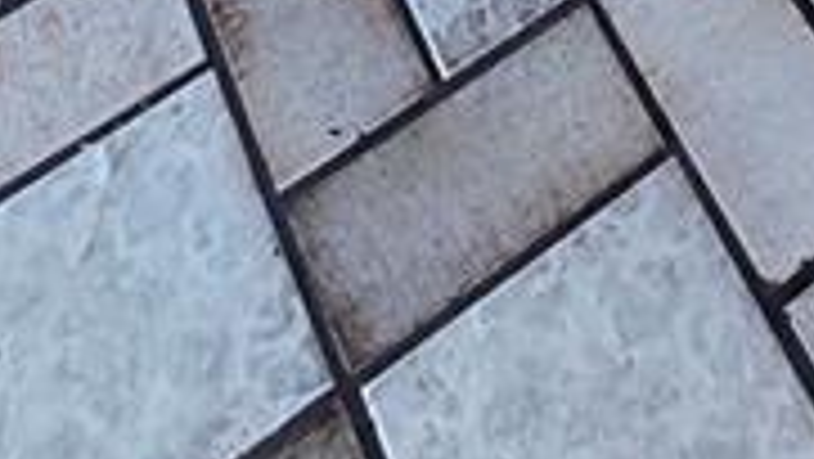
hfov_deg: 21.9
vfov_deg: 6.4
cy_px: -1827
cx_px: 792
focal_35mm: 94
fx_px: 2030
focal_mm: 1.7
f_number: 2.2
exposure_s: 1/60
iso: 64
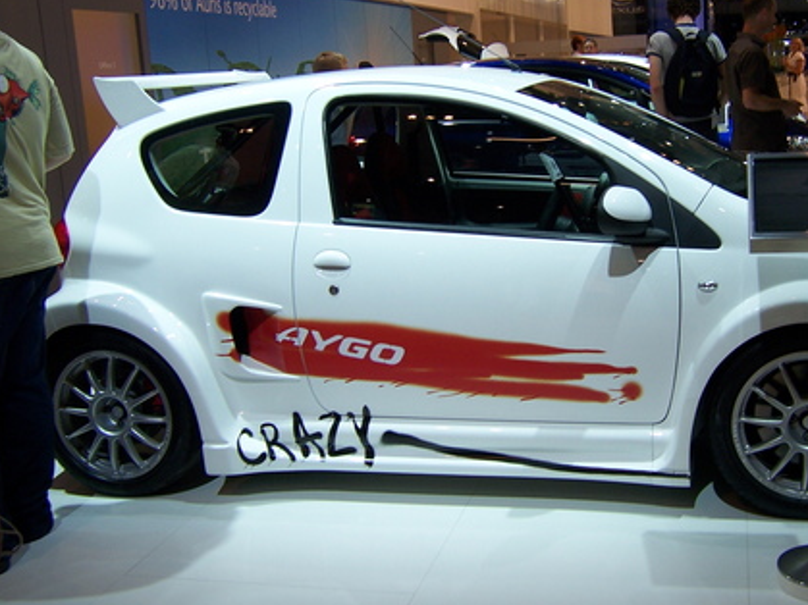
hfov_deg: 44.5
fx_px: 980
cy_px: 266
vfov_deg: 34.3
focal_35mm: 42
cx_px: 495
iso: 80
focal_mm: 5.5
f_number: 3.4
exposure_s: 1/90
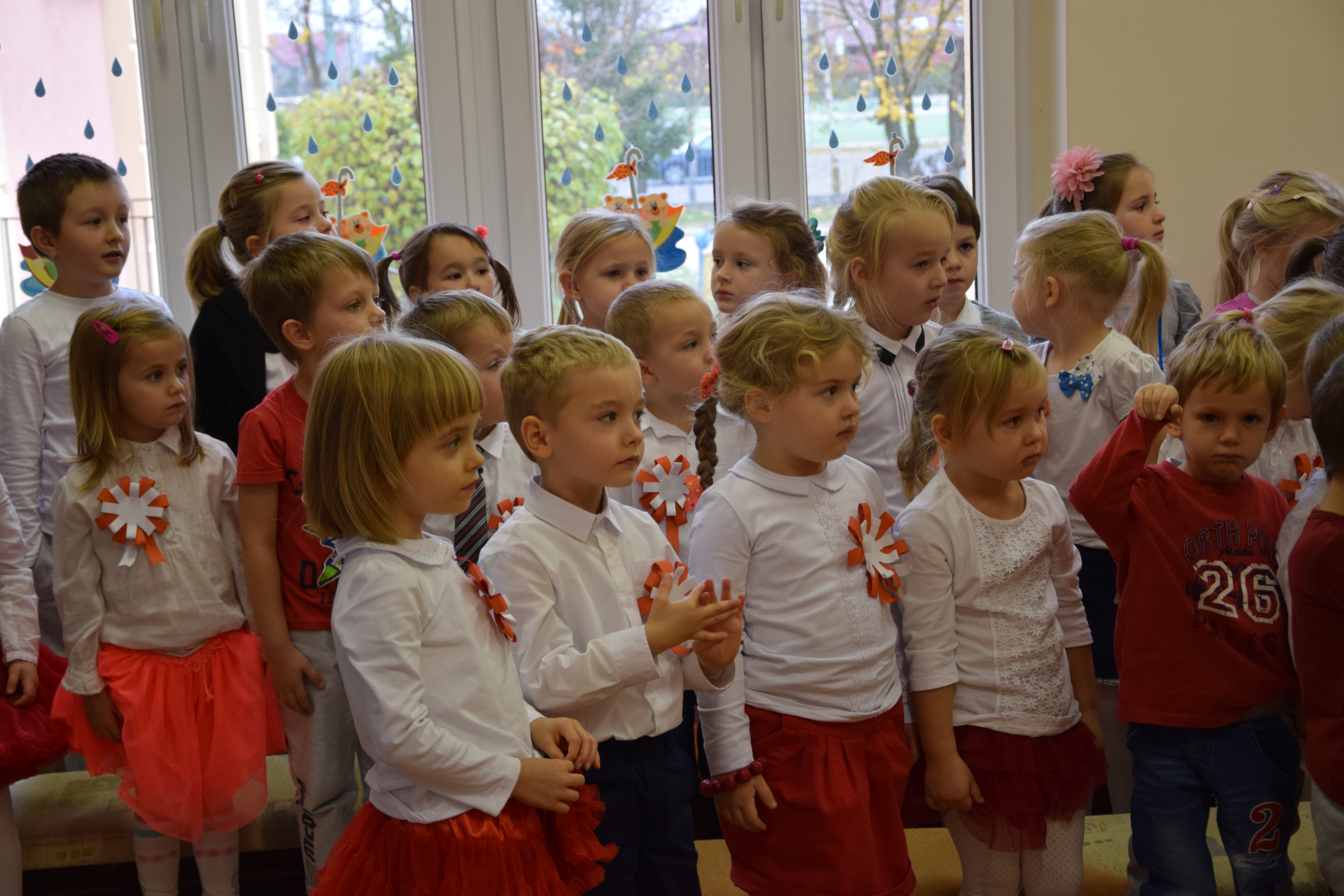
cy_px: 448
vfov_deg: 18.9
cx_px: 672
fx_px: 2688
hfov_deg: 28.1
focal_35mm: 72
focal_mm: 48
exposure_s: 1/60
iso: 560
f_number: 4.8
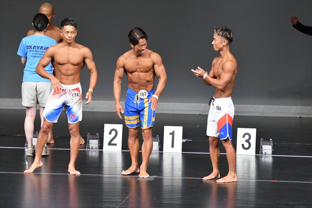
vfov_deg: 4.4
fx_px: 2729
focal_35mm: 315
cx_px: 156
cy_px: 104
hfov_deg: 6.5
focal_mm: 210
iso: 5000
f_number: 5.6
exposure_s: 1/400
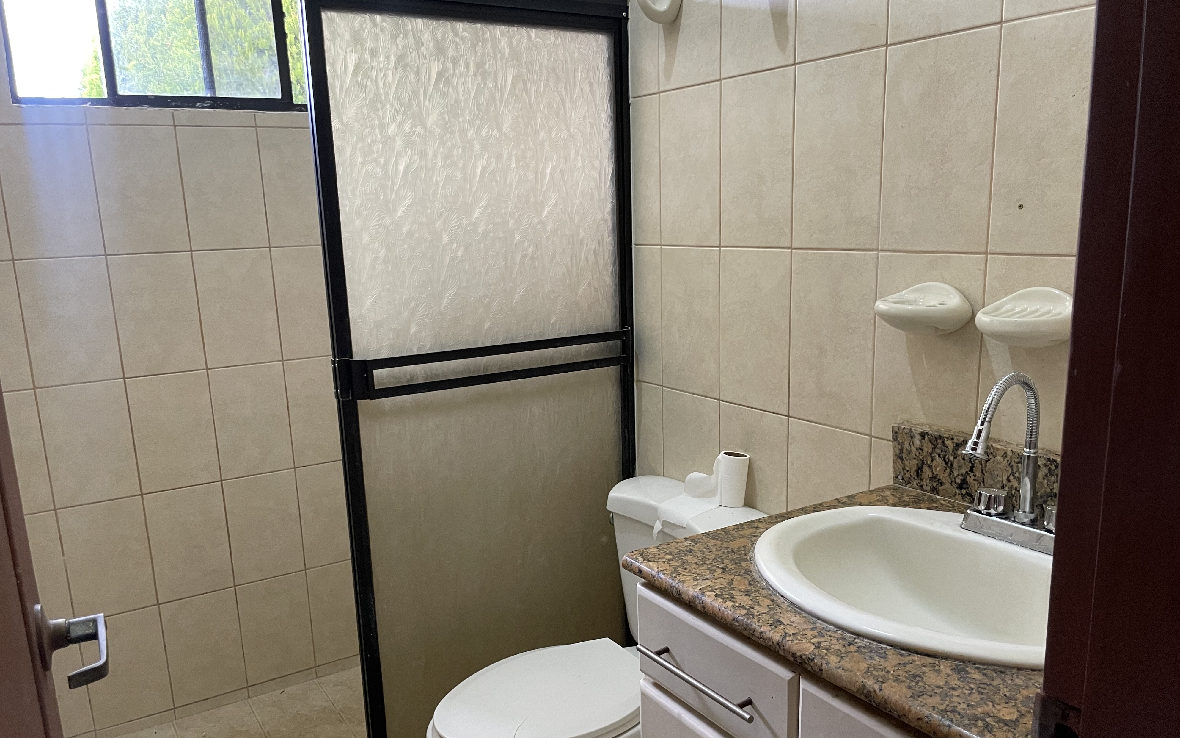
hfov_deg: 66.5
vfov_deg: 44.4
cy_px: 418
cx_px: 587
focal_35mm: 28
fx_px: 900
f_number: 1.6
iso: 160
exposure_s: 1/60
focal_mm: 4.2
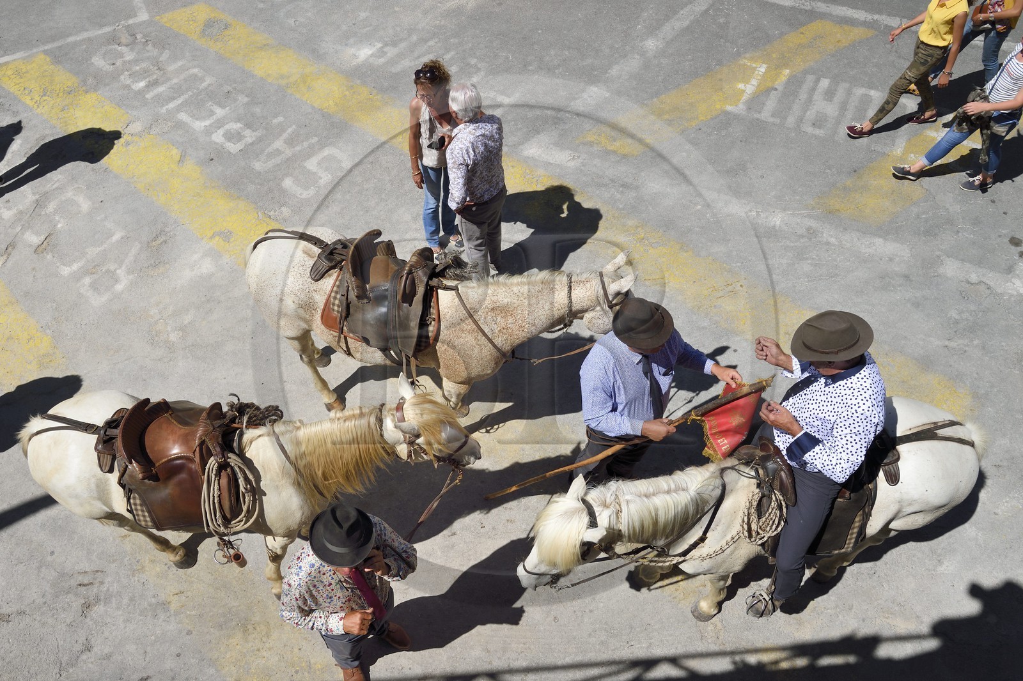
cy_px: 340
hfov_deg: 61.9
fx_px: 852
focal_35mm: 30
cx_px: 512
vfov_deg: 43.6
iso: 200
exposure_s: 1/320
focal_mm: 30
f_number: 16
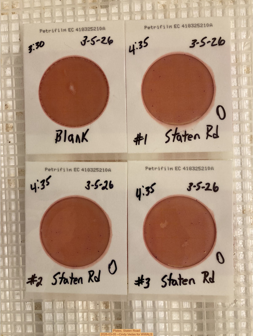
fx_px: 253
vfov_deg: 67.3
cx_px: 126
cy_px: 168
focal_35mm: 26
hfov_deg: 53.1
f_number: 1.6
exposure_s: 1/72
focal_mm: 5.96
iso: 32
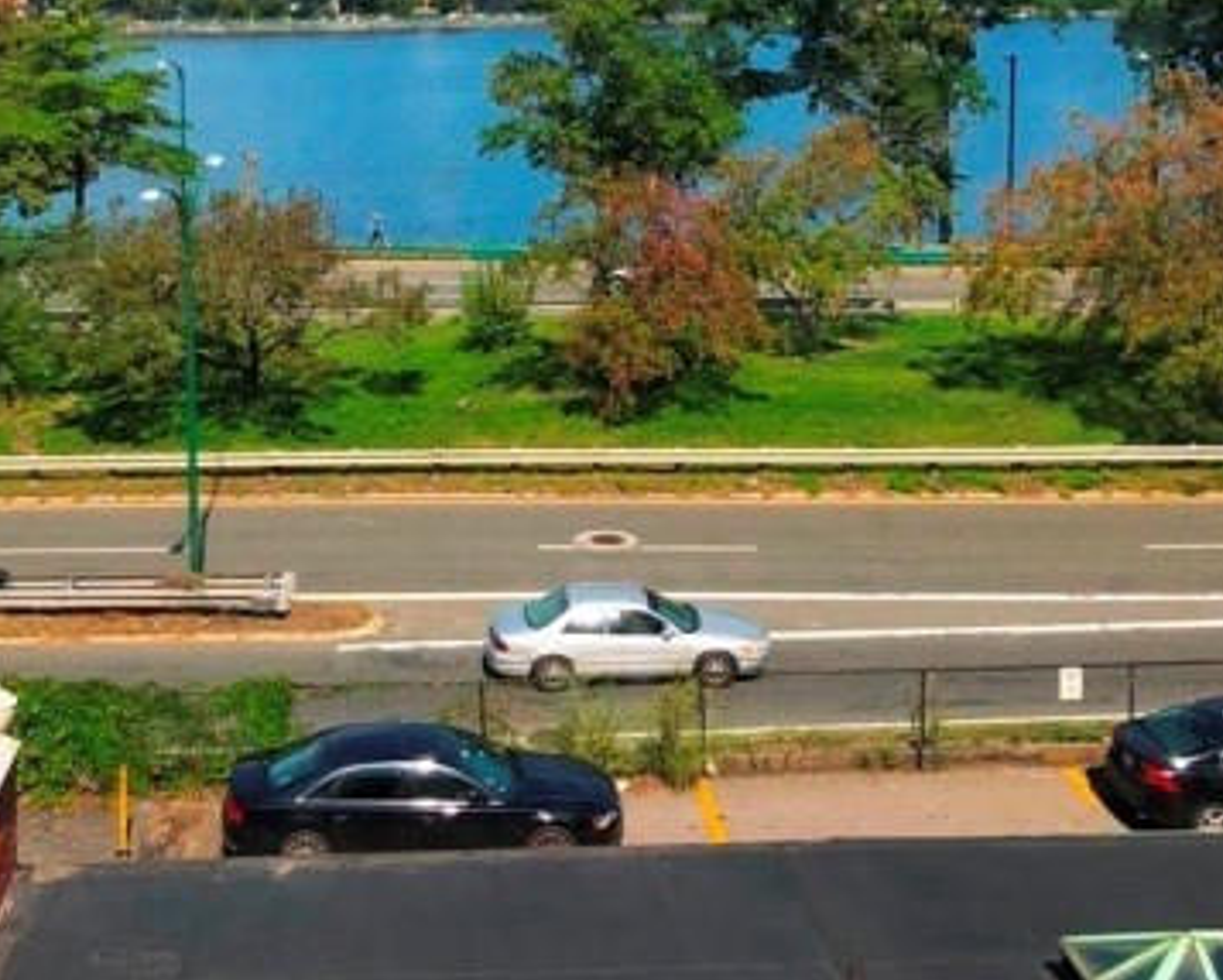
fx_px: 1956
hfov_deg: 34.5
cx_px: 430
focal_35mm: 54
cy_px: 137
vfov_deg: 27.3
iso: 20
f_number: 1.8
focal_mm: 3.99
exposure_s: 1/1919
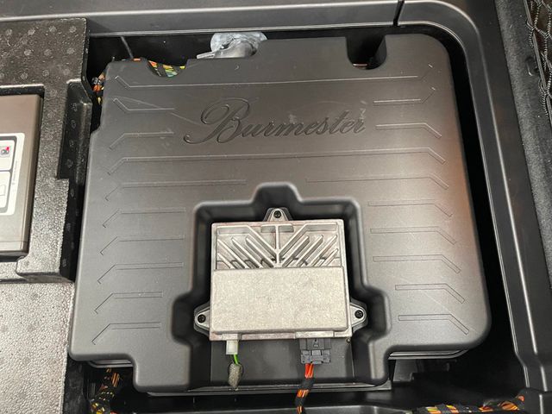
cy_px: 207
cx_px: 276
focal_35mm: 26
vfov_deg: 53.1
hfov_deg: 67.3
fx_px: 415
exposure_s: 1/40
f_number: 1.6
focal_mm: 4.2
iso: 640
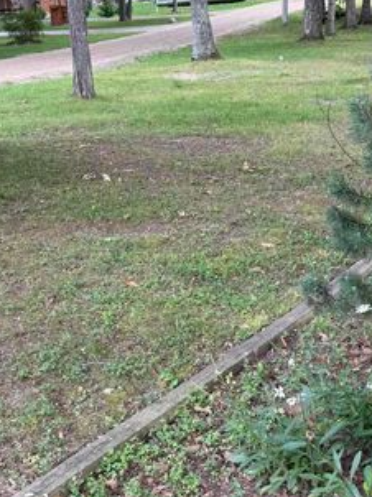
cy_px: 307
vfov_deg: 36.0
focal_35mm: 53
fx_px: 760
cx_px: 115
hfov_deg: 27.3
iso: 64
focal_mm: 6.76
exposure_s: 1/121
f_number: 1.78
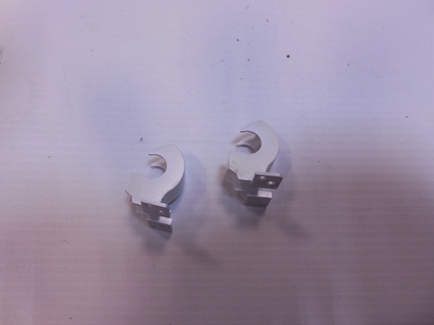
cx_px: 217
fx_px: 326
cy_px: 162
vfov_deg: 53.1
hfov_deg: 67.3
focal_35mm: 26
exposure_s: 1/30
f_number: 3.5
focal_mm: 4.6
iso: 200
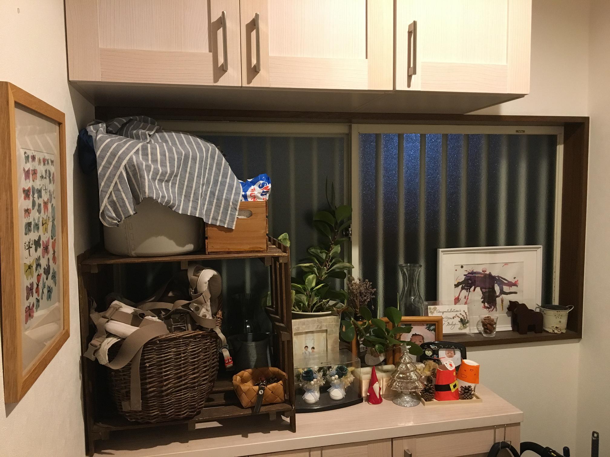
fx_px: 511
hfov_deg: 61.7
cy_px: 228
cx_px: 305
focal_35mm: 29
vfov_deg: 48.2
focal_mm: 4.15
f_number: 2.2
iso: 200
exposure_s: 1/24
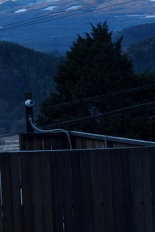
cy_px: -32
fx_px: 1208
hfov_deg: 7.0
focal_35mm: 187
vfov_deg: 10.8
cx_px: -183
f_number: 6.3
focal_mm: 41
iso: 100
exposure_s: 1/80
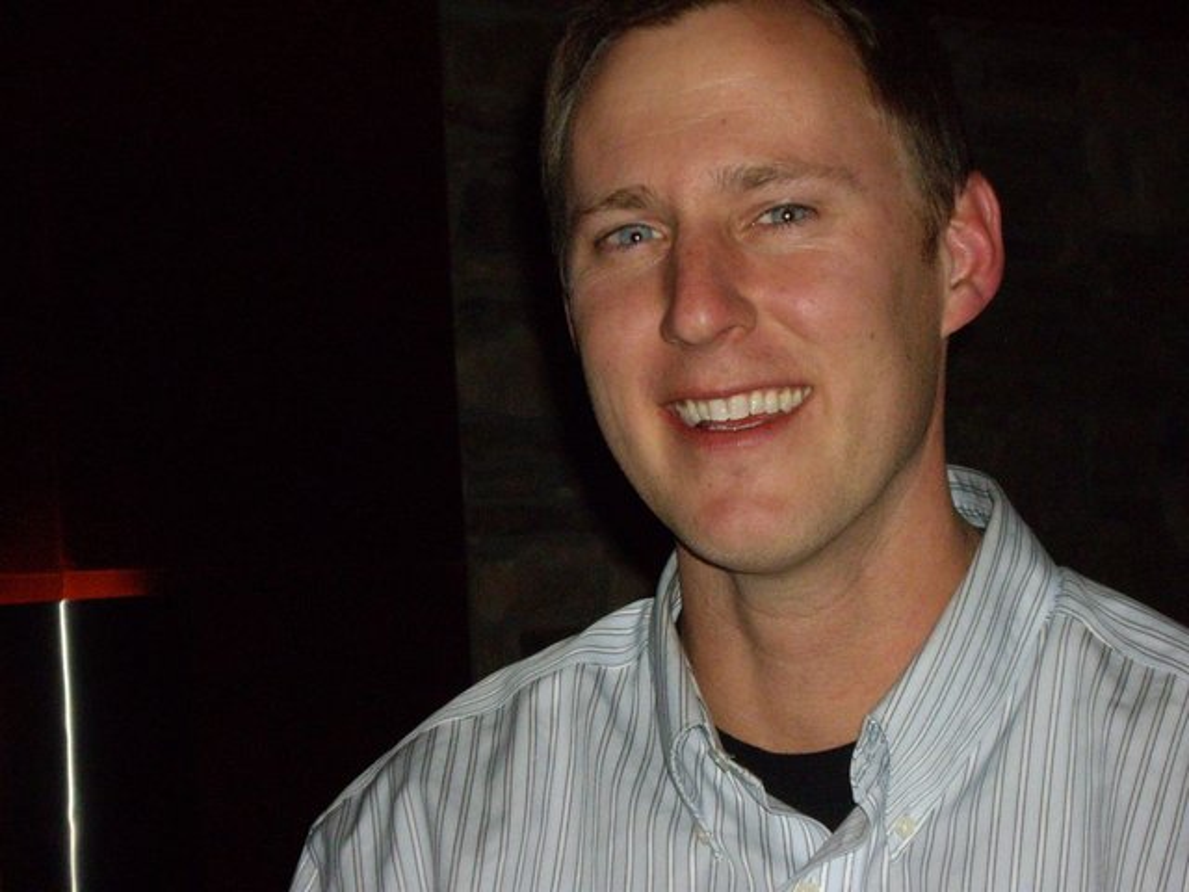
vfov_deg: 13.0
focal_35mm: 114
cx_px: 594
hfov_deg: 17.3
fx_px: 3916
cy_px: 446
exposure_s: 1/125
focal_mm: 18.6
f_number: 5.2
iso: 400
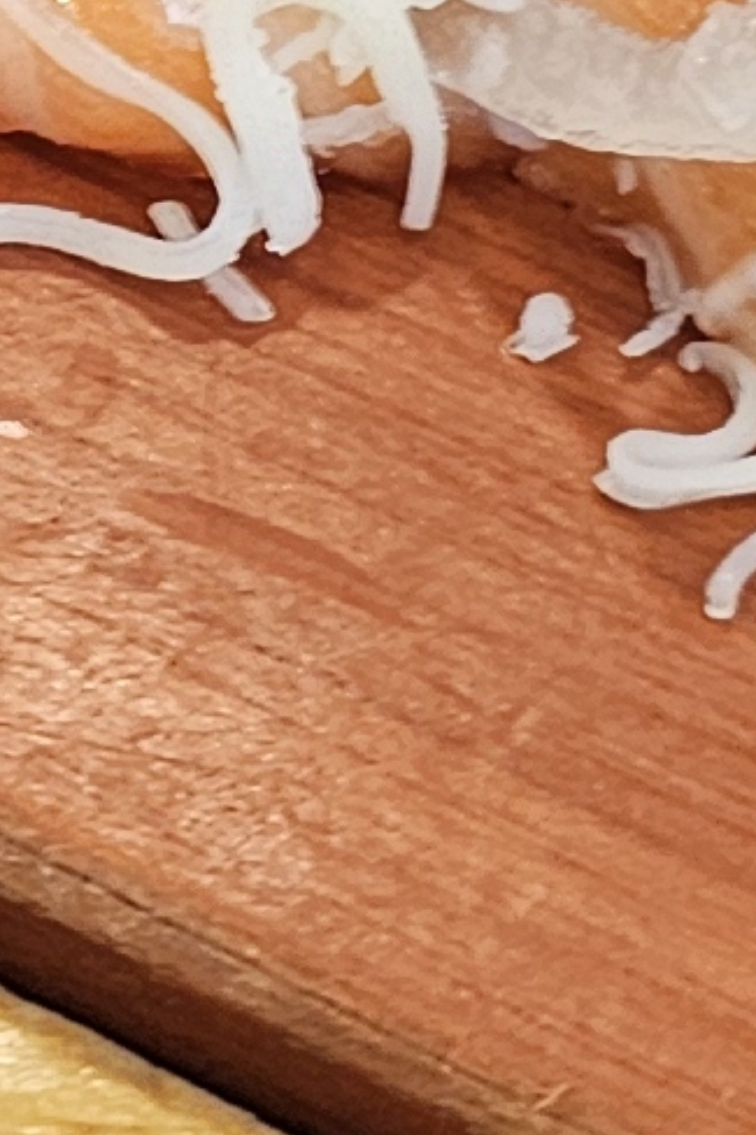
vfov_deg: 10.1
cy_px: -600
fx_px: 6178
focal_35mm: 196
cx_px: -582
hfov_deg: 6.8
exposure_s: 1/120
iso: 160
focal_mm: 6.3
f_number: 1.7
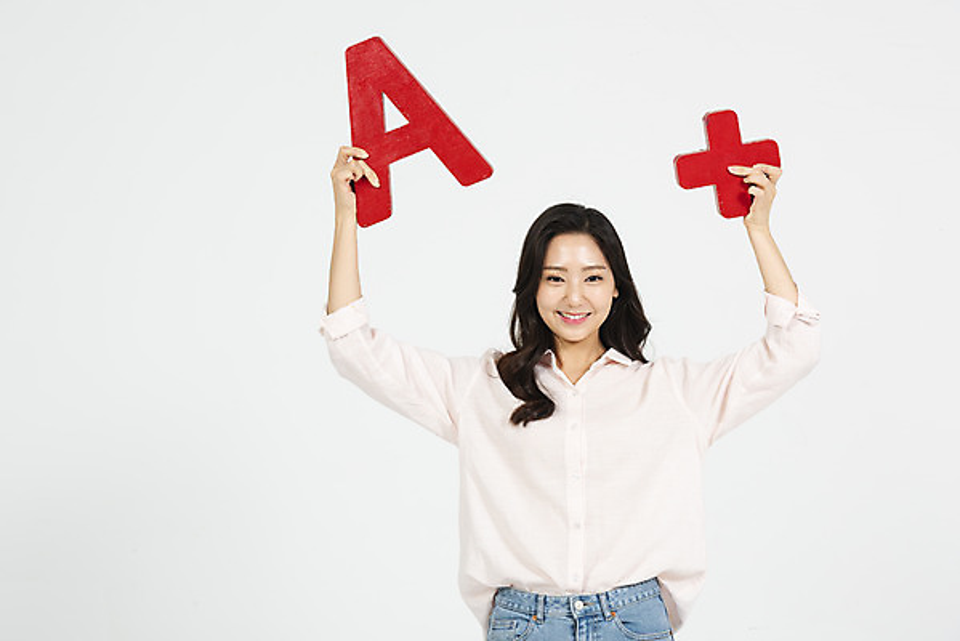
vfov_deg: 11.0
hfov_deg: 16.4
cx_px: 480
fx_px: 3335
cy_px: 320
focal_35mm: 125
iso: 100
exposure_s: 1/125
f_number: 14
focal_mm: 125
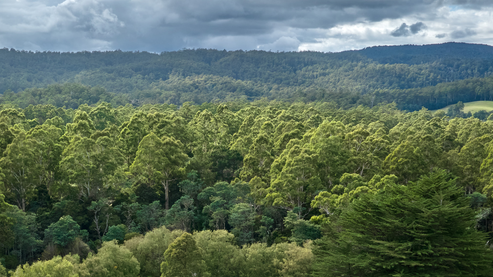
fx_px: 614
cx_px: 214
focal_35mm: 47
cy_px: 274
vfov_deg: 24.3
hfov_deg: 43.6
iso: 100
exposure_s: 1/120
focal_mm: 12.29
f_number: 11
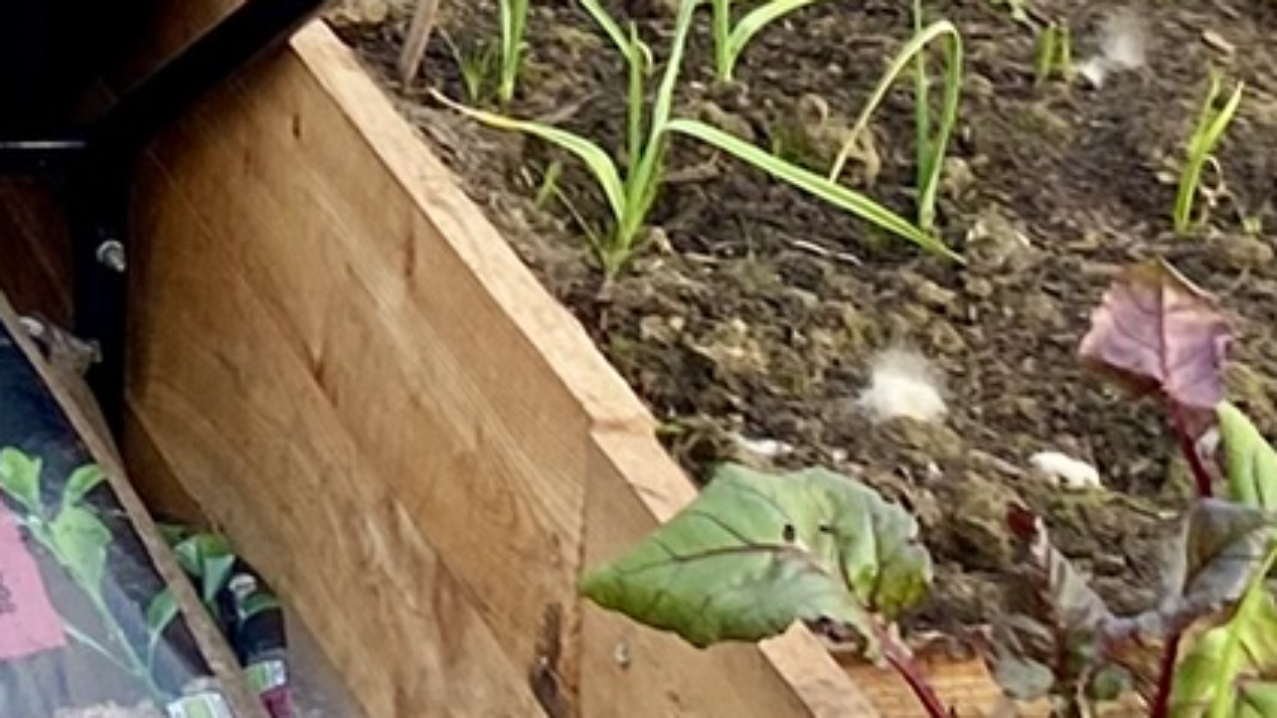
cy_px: -1183
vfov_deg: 8.0
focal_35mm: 137
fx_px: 4639
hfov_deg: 13.5
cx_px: -1253
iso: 32
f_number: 1.8
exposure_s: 1/444
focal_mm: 4.25
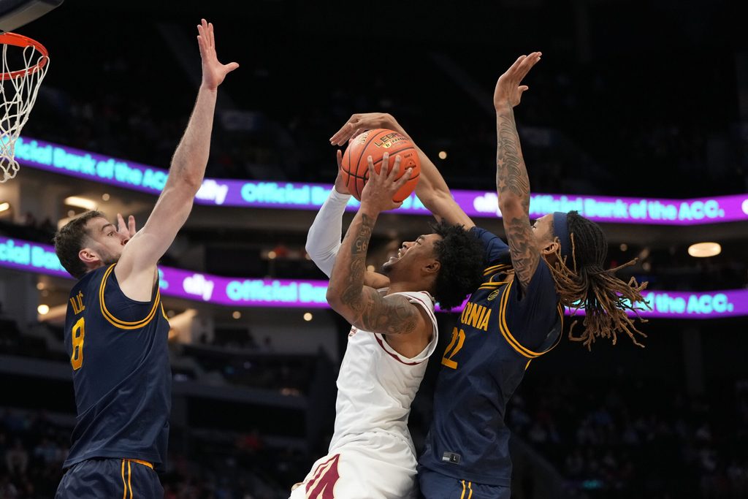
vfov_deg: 19.5
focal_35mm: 70
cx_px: 374
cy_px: 250
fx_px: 1455
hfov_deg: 28.8
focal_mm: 70
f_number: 2.8
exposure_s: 1/1600
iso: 3200
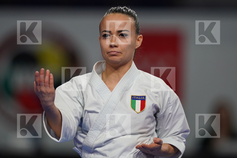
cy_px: 79
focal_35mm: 600
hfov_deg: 3.4
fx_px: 3950
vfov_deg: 2.3
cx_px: 118
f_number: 2.8
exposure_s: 1/500
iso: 640
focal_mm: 400
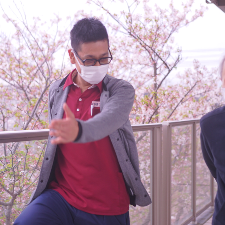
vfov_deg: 23.4
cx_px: 123
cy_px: 113
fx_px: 544
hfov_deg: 23.4
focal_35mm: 74
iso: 200
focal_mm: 55
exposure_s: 1/320
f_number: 3.2
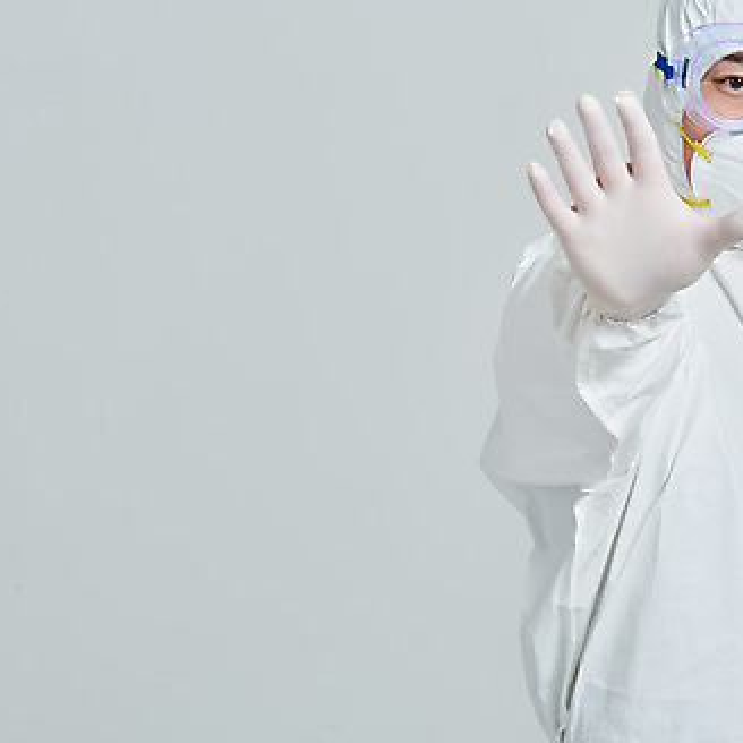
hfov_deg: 7.2
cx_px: 633
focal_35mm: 241
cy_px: 326
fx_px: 5852
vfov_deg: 7.3
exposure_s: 1/125
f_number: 14
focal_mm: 155
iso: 100
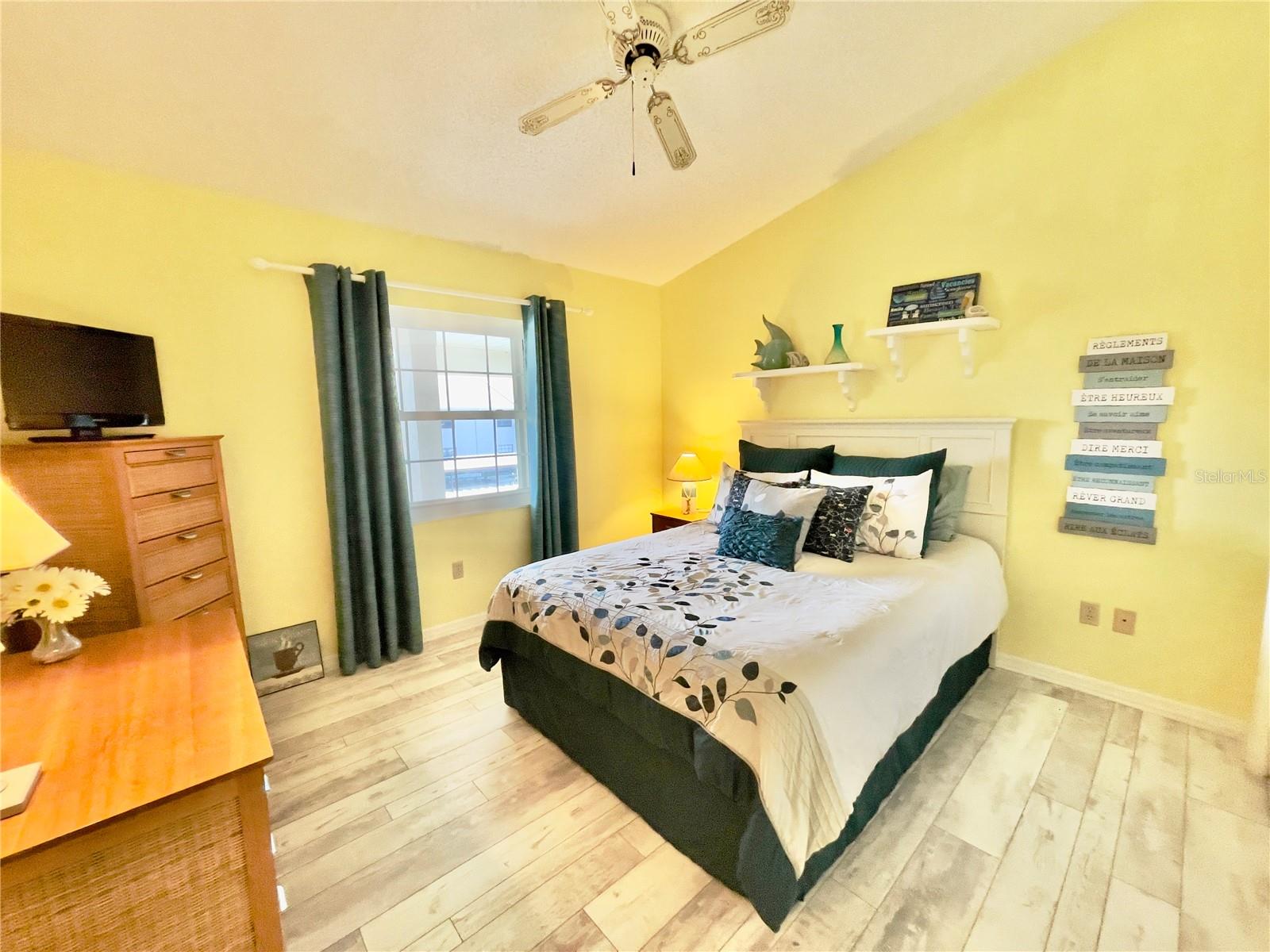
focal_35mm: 13
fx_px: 477
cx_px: 635
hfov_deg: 106.2
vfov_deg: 89.9
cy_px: 476
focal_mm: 1.54
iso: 320
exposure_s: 1/60
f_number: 2.4
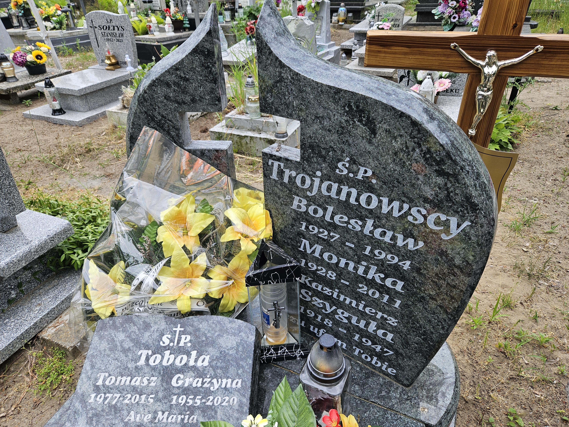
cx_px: 284
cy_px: 214
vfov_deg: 58.9
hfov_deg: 73.9
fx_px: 378
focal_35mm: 23
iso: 25
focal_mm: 5.4
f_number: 1.8
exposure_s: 1/189
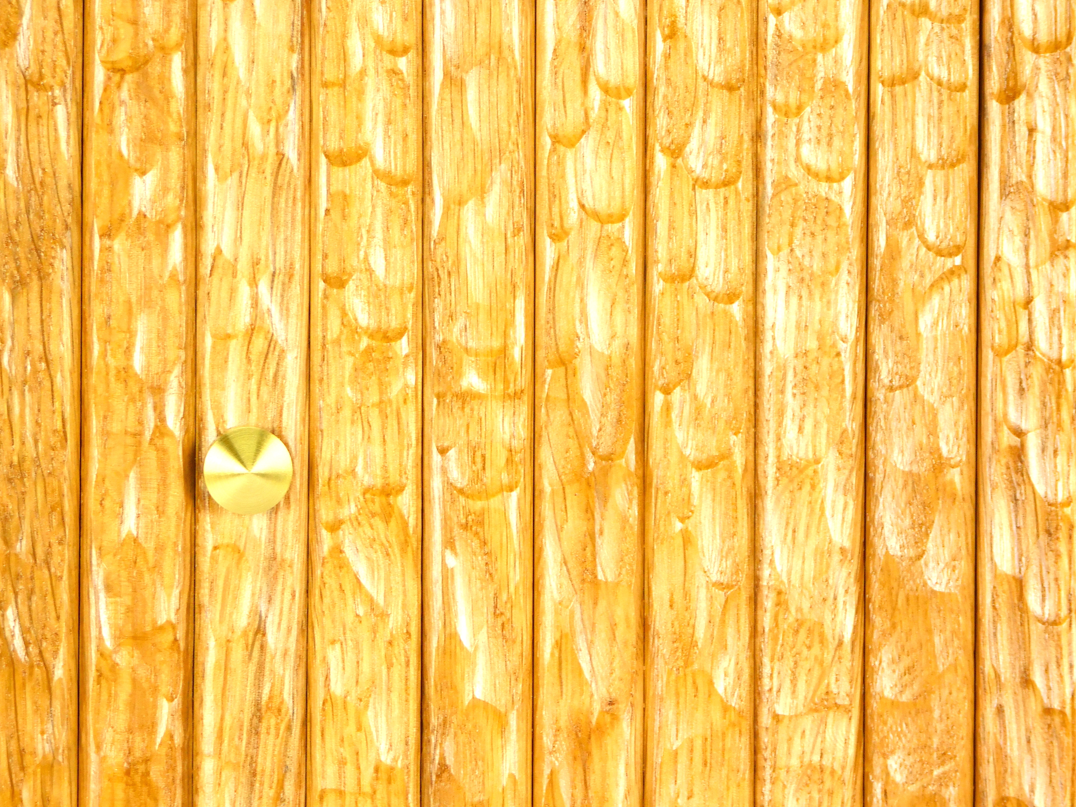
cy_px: 409
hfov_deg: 10.4
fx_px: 5937
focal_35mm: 191
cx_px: 552
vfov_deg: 7.8
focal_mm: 32.7
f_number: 5.4
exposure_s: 1/40
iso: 125
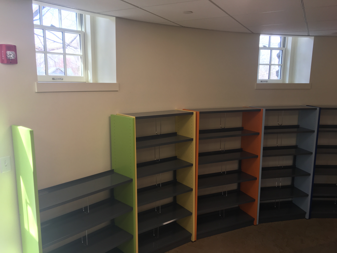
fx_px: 282
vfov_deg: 48.2
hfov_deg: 61.7
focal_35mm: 29
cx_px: 168
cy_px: 126
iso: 32
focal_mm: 4.15
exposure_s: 1/60
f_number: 2.2
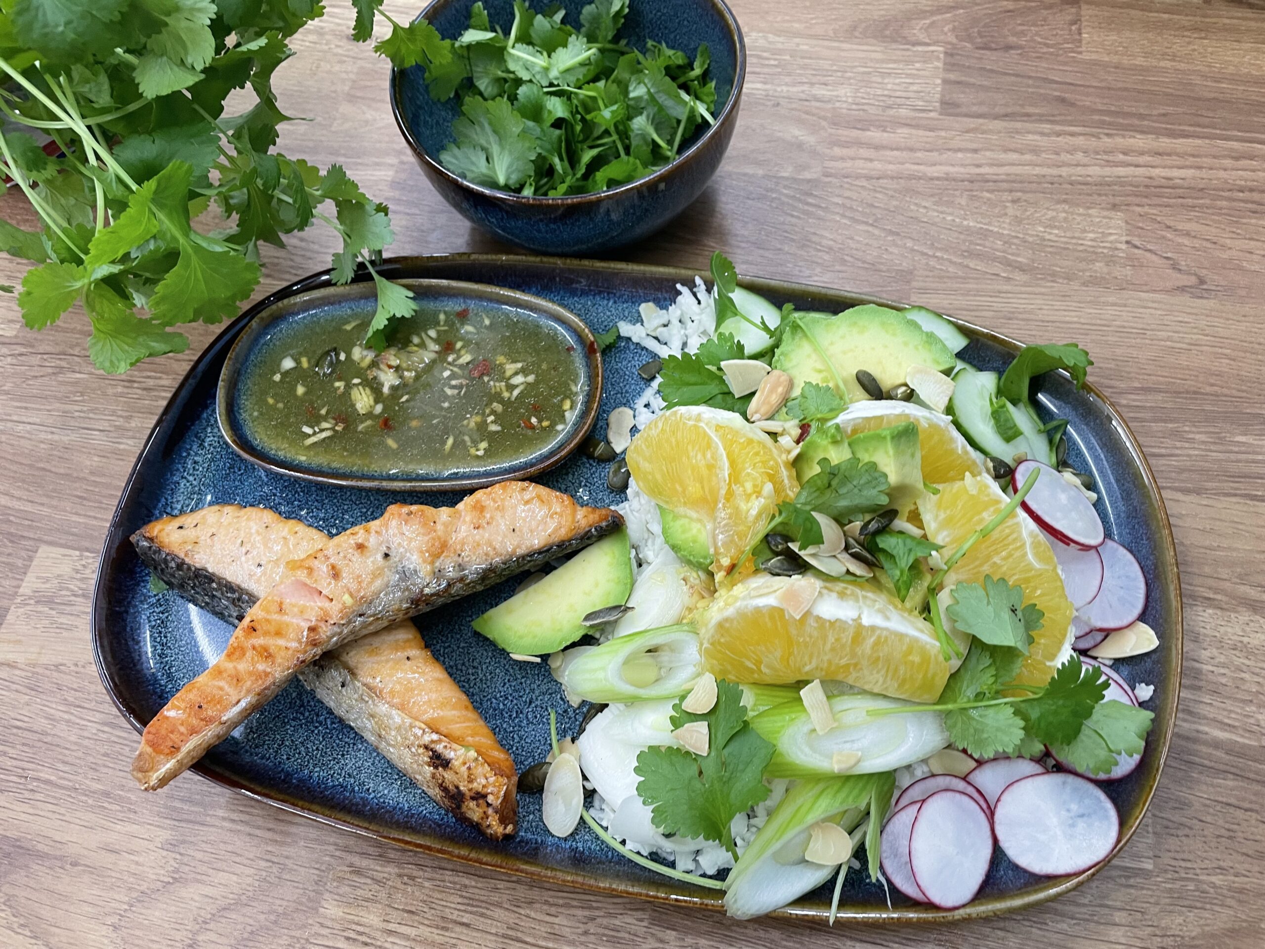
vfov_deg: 53.1
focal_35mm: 26
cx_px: 632
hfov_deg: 67.3
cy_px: 474
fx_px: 950
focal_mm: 4.2
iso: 100
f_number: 1.6
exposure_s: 1/50
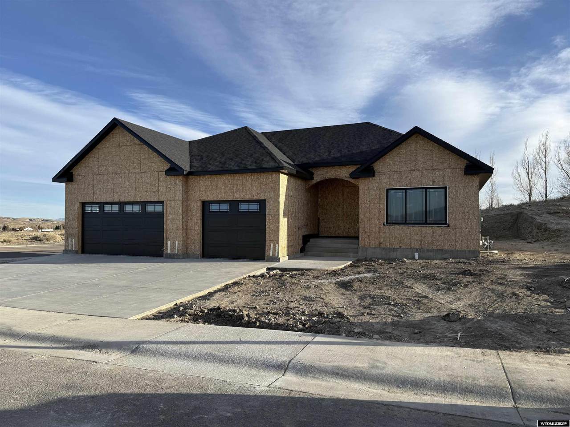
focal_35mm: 24
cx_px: 285
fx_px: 395
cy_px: 214
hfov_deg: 71.6
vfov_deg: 56.8
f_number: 1.78
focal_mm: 6.76
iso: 80
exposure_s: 1/3425
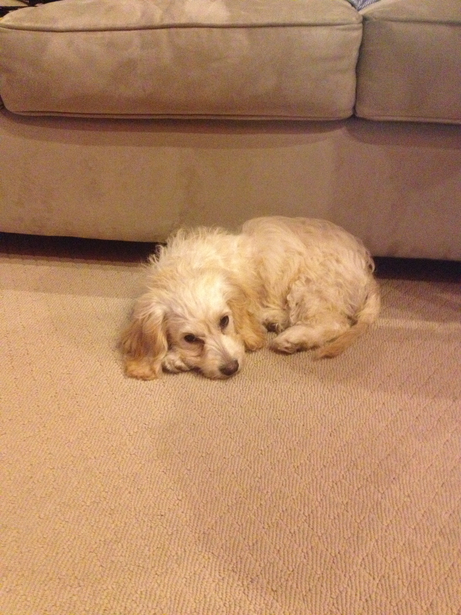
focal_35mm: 35
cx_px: 230
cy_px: 308
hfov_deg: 40.7
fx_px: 621
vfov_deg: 52.6
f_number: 2.4
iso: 800
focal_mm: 4.28
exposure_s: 1/15
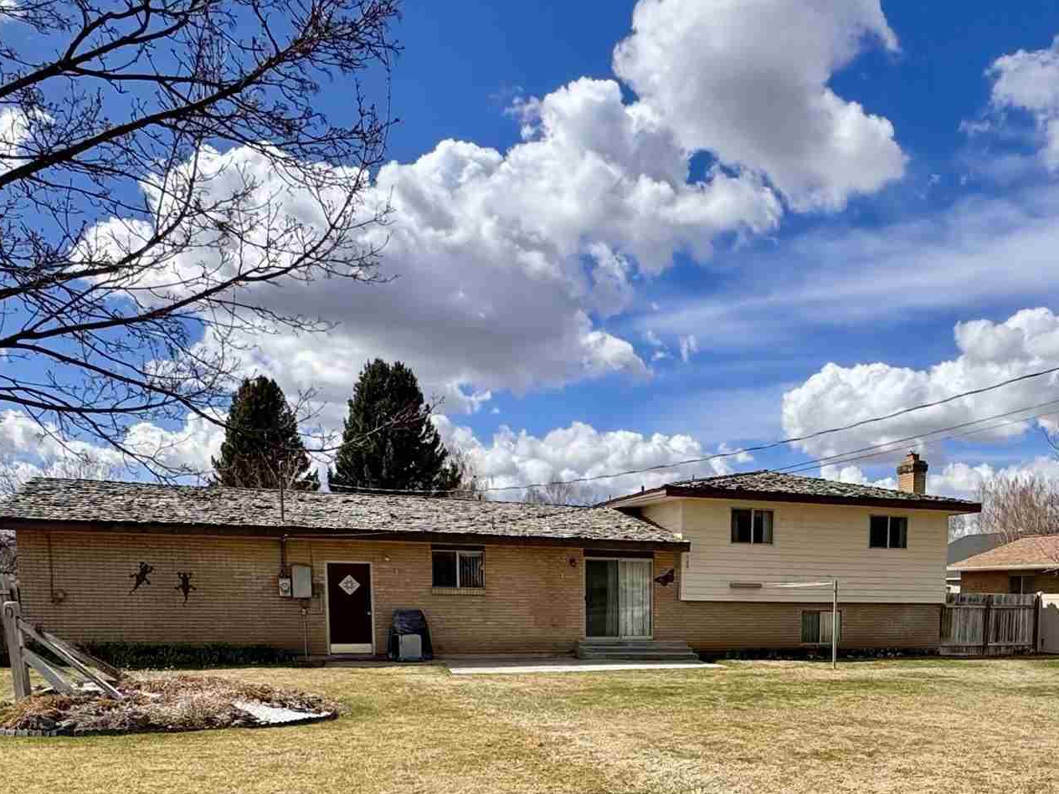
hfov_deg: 51.9
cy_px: 722
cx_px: 780
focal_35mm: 34
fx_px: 1040
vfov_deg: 38.7
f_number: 2.2
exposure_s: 1/2342
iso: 50
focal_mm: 2.22
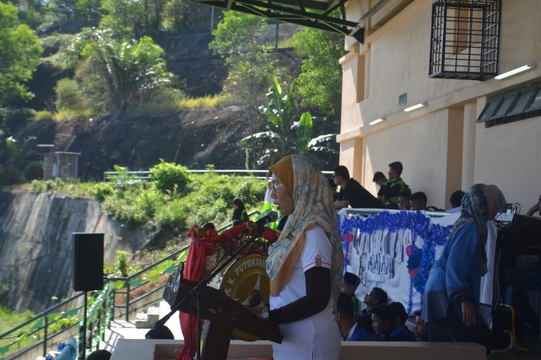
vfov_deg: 18.9
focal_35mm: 72
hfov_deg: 28.1
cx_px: 270
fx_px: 1082
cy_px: 180
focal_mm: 48
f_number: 5.6
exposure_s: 1/125
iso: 100
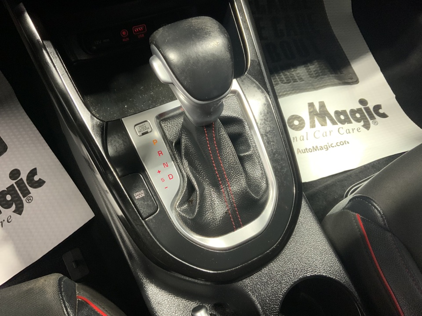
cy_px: 158
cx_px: 211
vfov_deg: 48.2
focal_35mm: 29
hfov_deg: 61.7
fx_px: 354
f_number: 1.8
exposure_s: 1/60
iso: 160
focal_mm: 3
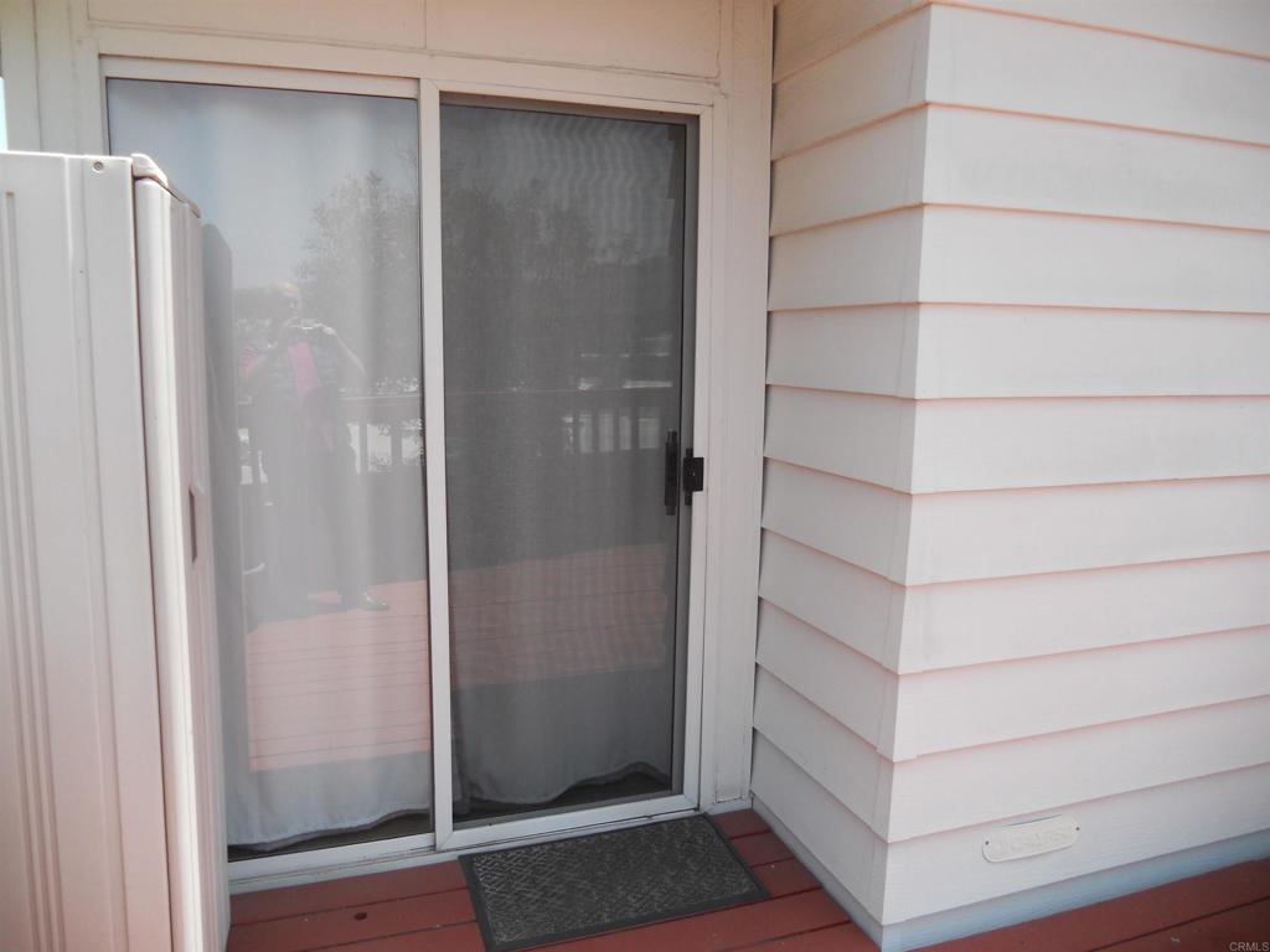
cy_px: 476
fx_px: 991
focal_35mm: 27
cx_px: 635
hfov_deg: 65.3
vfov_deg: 51.4
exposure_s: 1/320
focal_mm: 4.9
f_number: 3.2
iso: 80
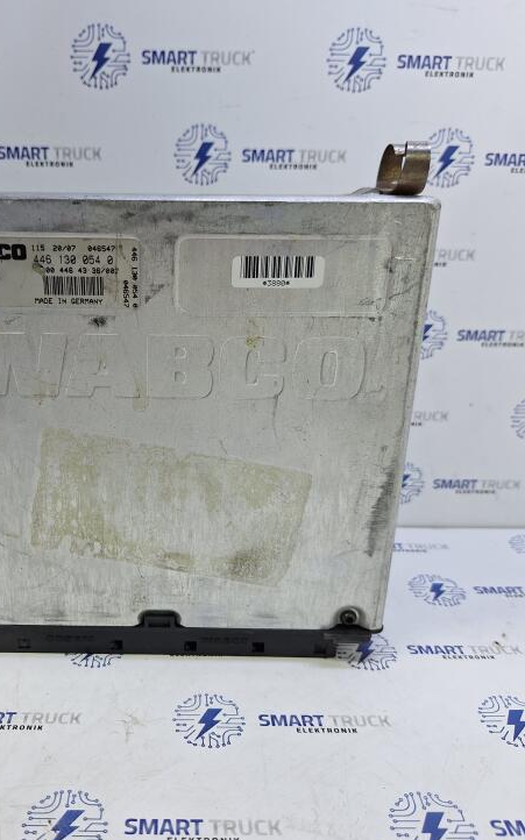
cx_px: 185
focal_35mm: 27
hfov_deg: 45.5
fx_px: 618
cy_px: 428
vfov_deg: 68.4
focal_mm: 5.54
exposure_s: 1/50
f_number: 1.8
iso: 40
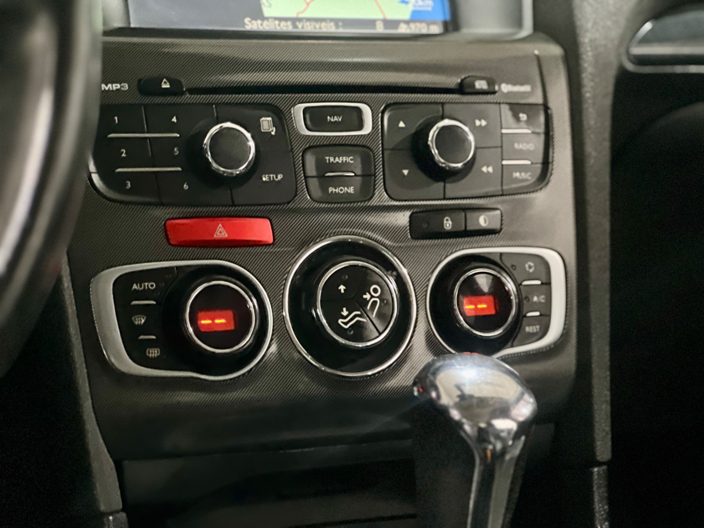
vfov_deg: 19.1
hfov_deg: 25.3
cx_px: 352
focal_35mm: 77
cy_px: 264
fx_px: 1566
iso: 2000
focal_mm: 9
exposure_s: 1/15
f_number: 2.8
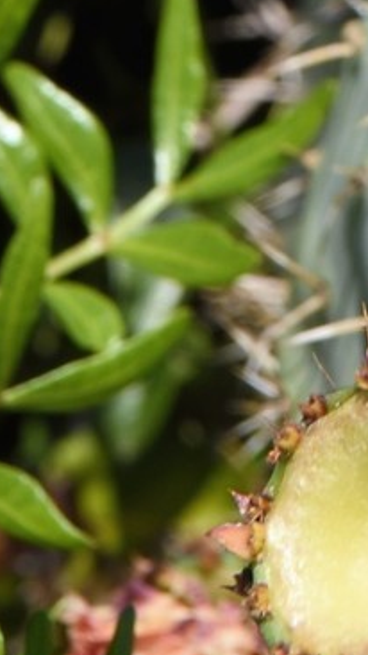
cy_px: -1319
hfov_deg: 2.5
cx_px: 840
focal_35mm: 481
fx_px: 8340
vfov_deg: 4.3
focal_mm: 70
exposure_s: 1/320
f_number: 13
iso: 200
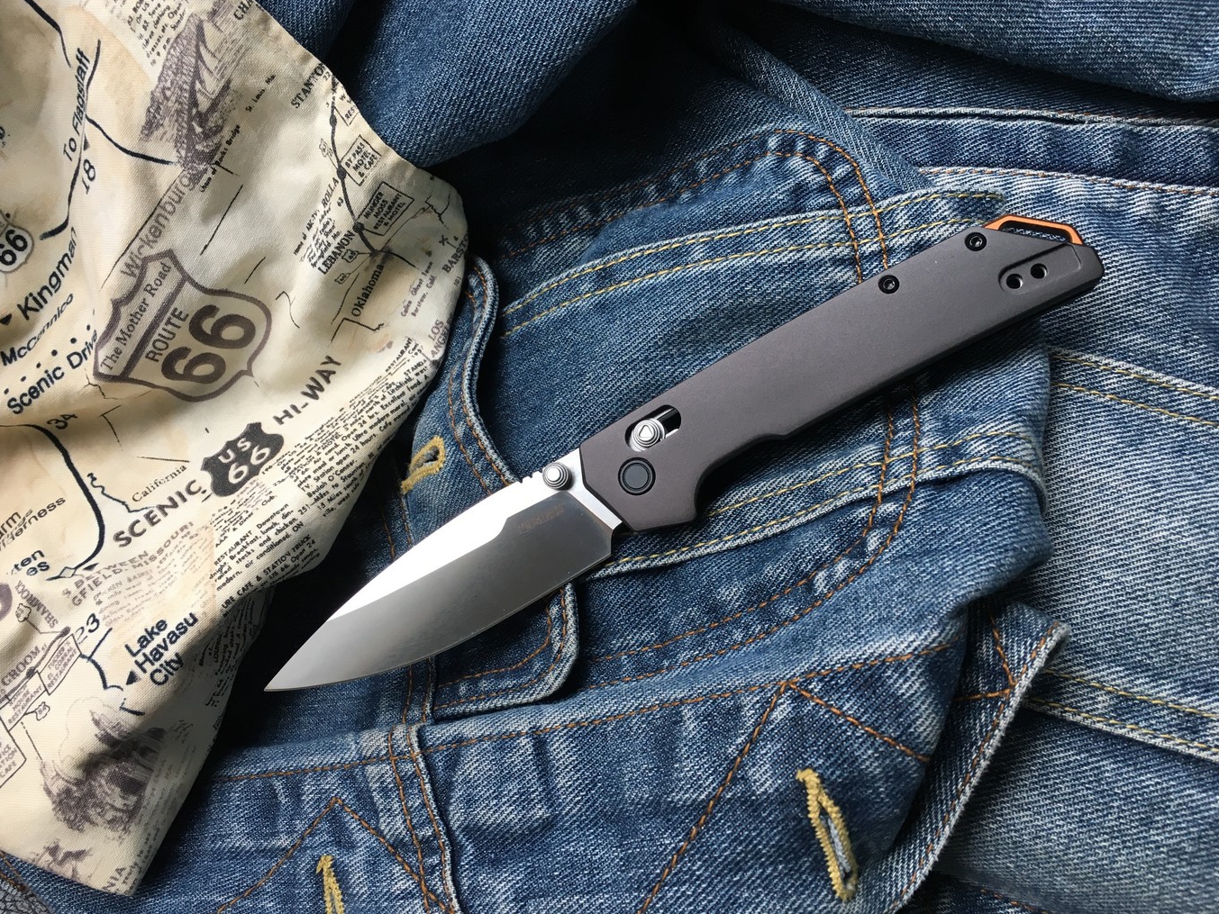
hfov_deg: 60.0
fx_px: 1057
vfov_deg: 46.8
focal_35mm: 30
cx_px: 600
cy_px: 447
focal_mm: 4.15
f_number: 2.2
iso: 32
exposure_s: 1/33
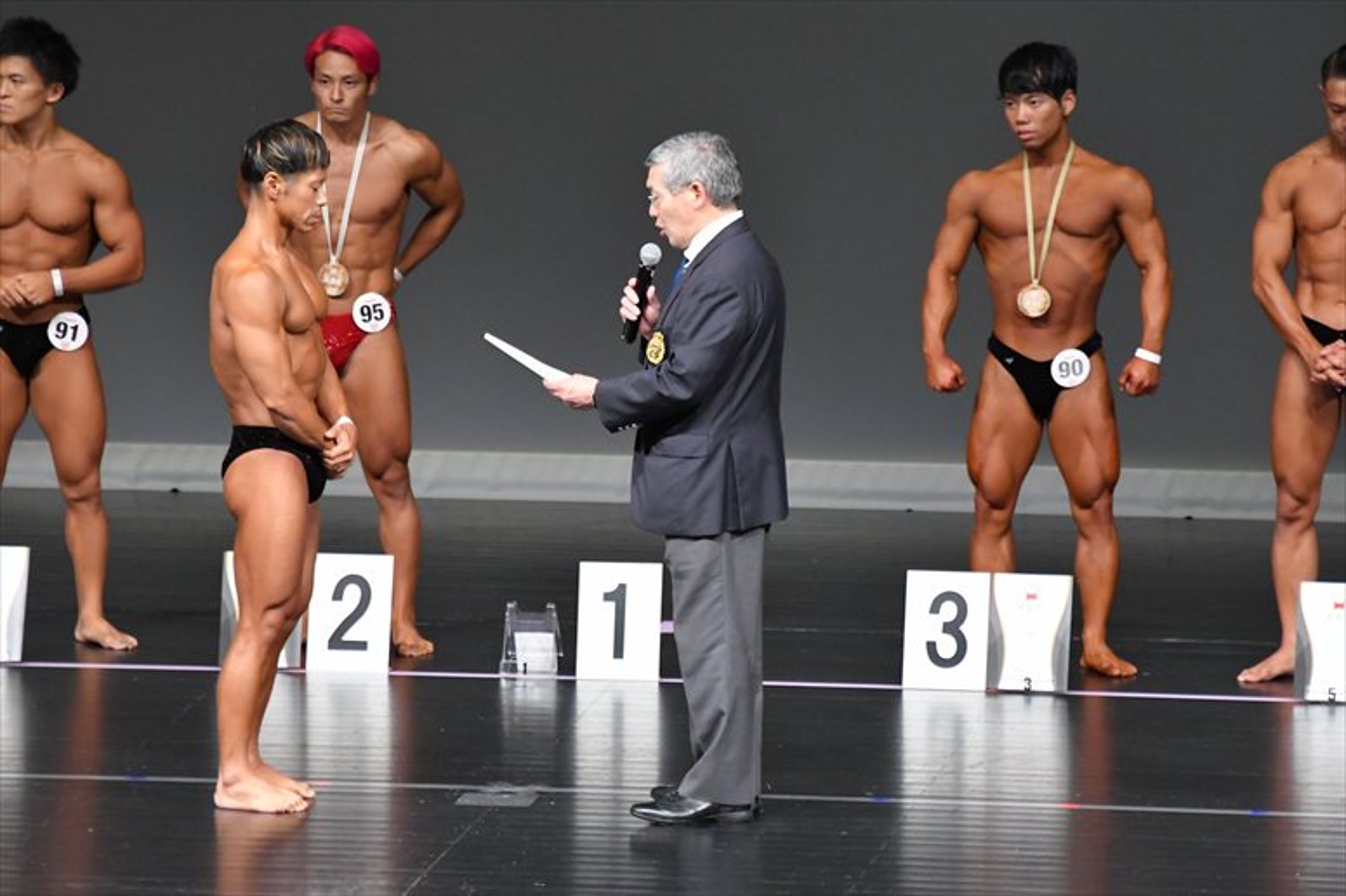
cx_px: 673
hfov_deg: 6.5
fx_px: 11772
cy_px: 448
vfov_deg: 4.4
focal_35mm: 315
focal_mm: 210
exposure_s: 1/400
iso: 5000
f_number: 5.6
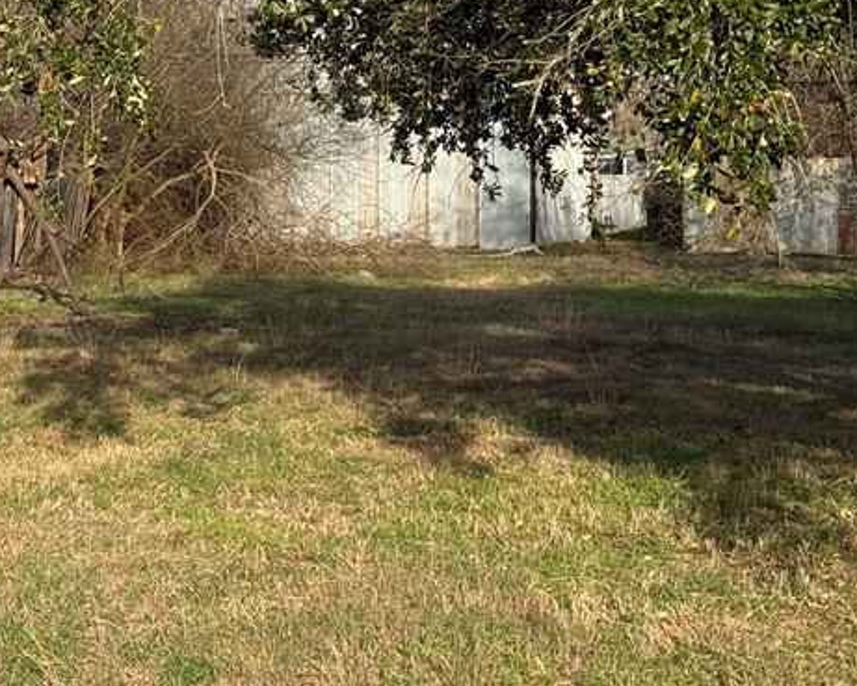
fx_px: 2638
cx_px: 6
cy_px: 61
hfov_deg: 18.0
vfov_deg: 14.7
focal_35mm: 104
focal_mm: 6.76
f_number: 1.78
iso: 80
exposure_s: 1/3378
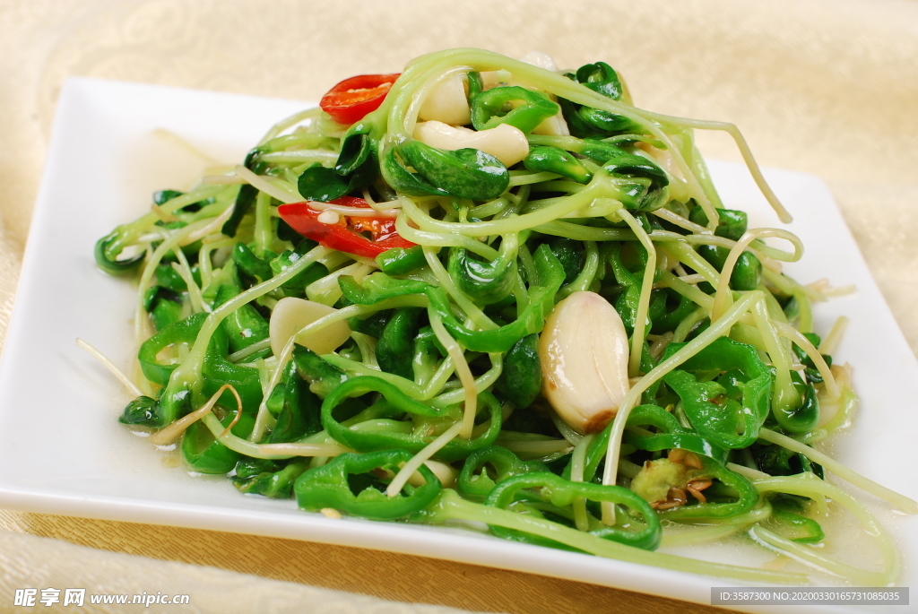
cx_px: 459
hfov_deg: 27.0
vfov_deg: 18.2
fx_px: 1914
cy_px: 307
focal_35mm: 75
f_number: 9
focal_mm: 50
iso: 100
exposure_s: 1/160
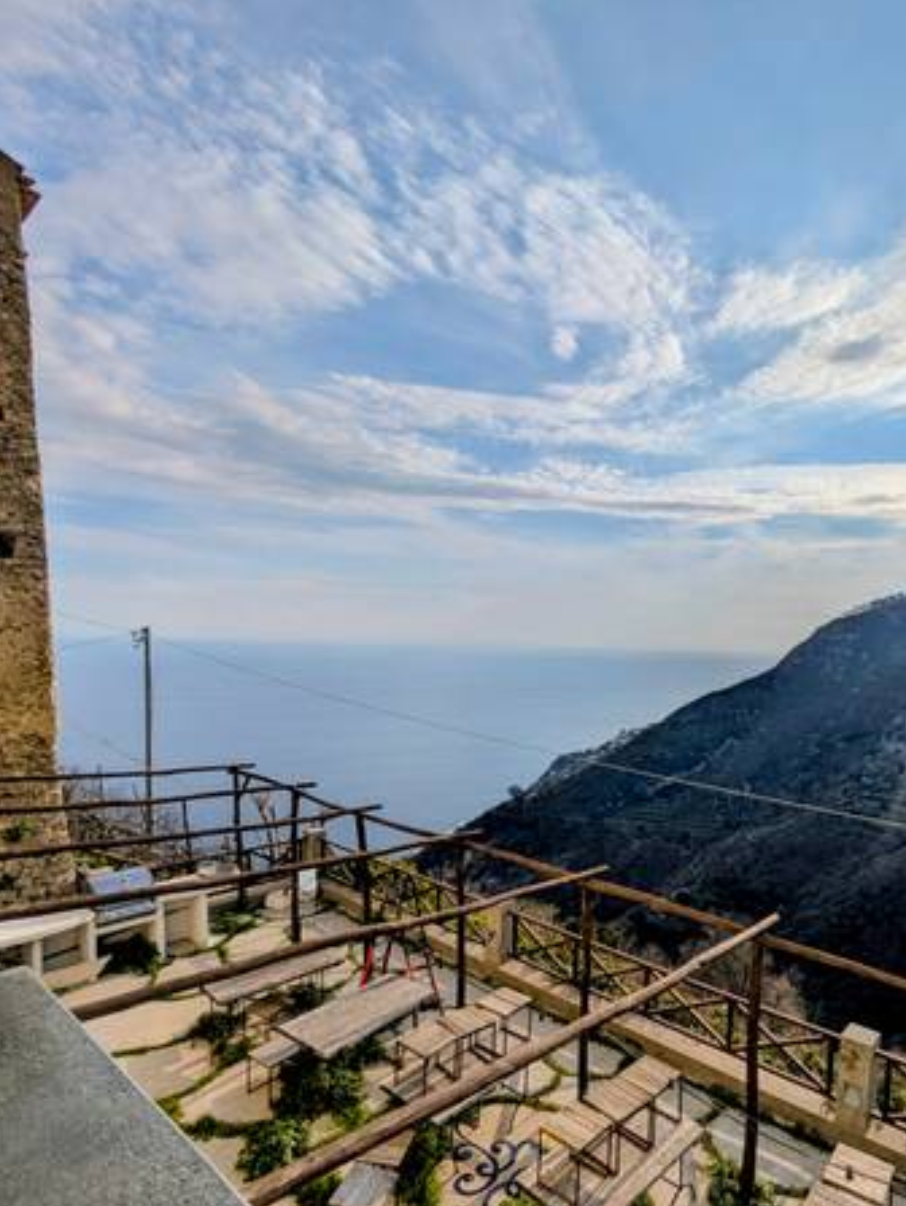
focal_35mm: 20
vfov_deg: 81.2
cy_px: 687
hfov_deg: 64.3
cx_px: 604
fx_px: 697
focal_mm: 1.83
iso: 50
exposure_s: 1/8772
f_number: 2.2
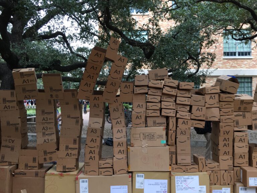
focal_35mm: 29
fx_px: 215
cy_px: 96
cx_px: 128
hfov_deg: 61.7
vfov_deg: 48.2
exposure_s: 1/120
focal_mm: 4.15
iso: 40
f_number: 2.2
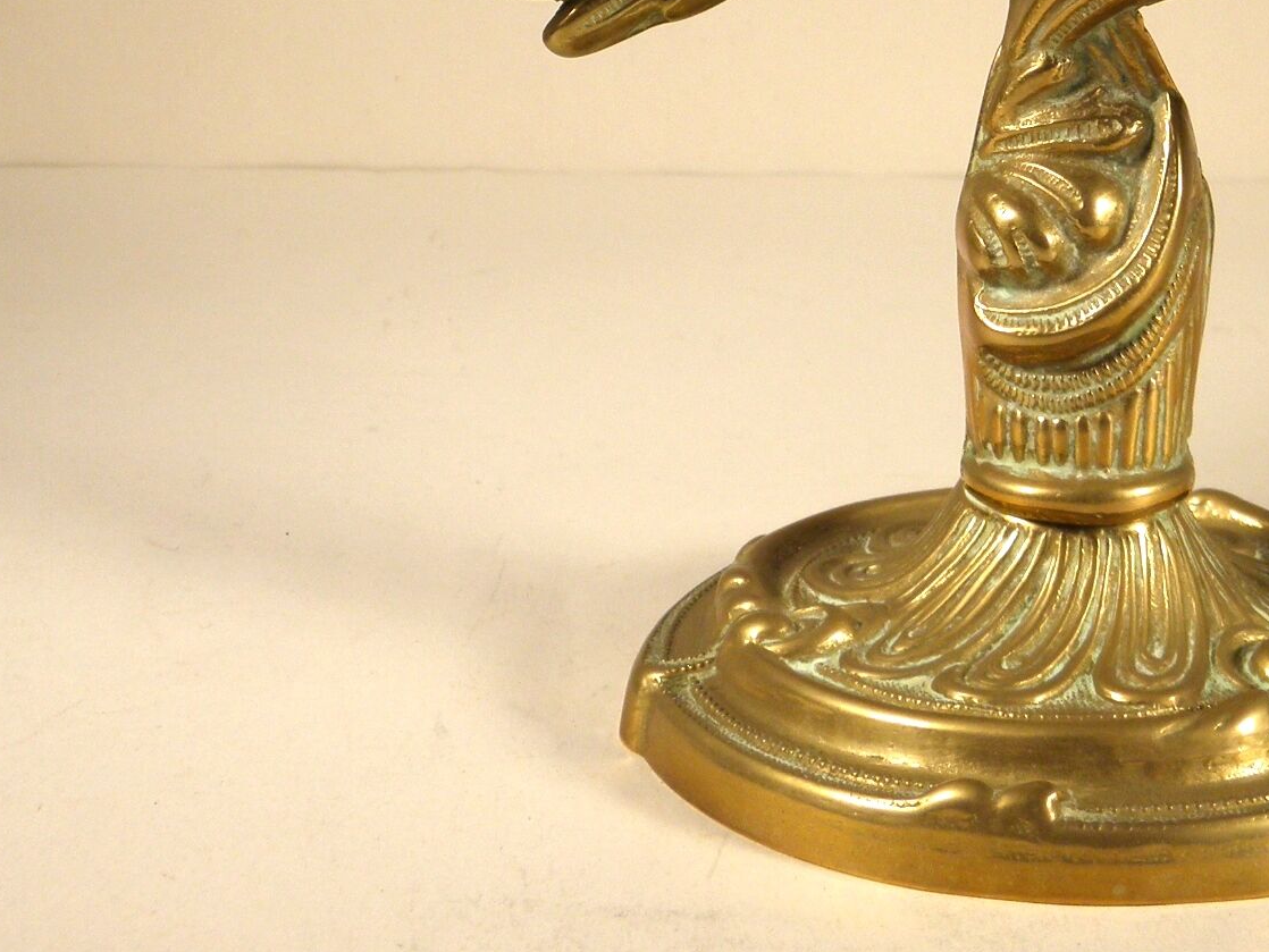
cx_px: 930
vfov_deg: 16.6
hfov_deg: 22.3
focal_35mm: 87
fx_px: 3190
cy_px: -44
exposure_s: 1/80
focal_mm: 6.8
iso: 100
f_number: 3.7
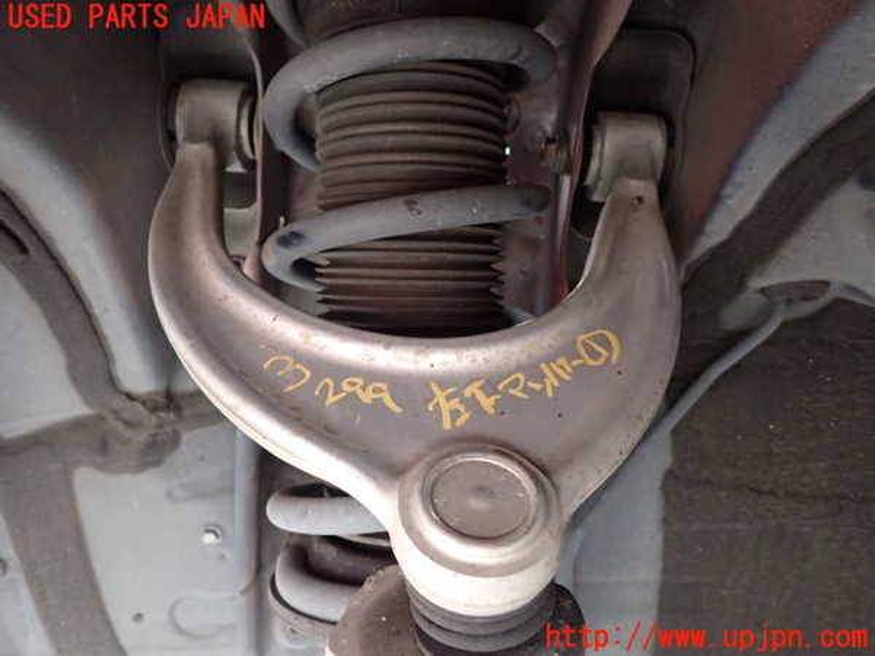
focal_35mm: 25
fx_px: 632
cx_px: 438
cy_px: 328
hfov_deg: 69.4
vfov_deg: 54.9
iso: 800
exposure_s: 1/30
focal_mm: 4.5
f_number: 2
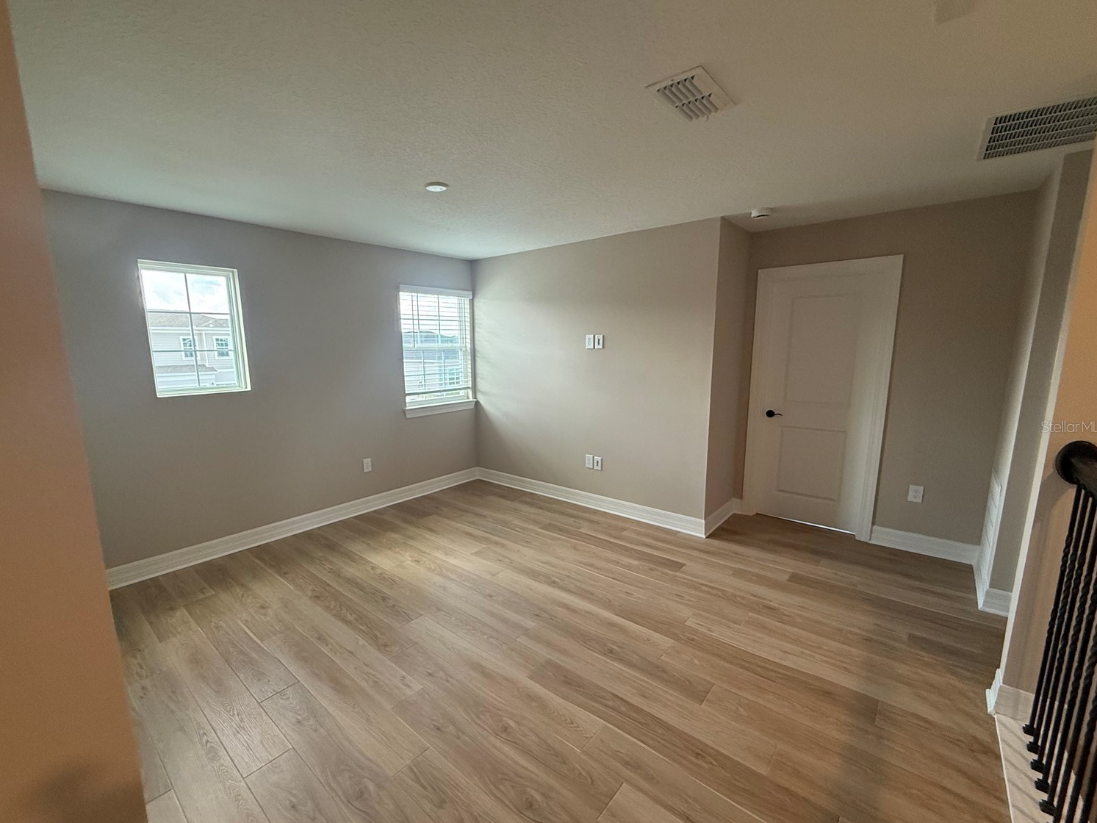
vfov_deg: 81.7
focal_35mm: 15
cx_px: 522
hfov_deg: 98.1
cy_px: 426
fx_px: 475
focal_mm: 2.22
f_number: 2.2
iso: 200
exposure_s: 1/120
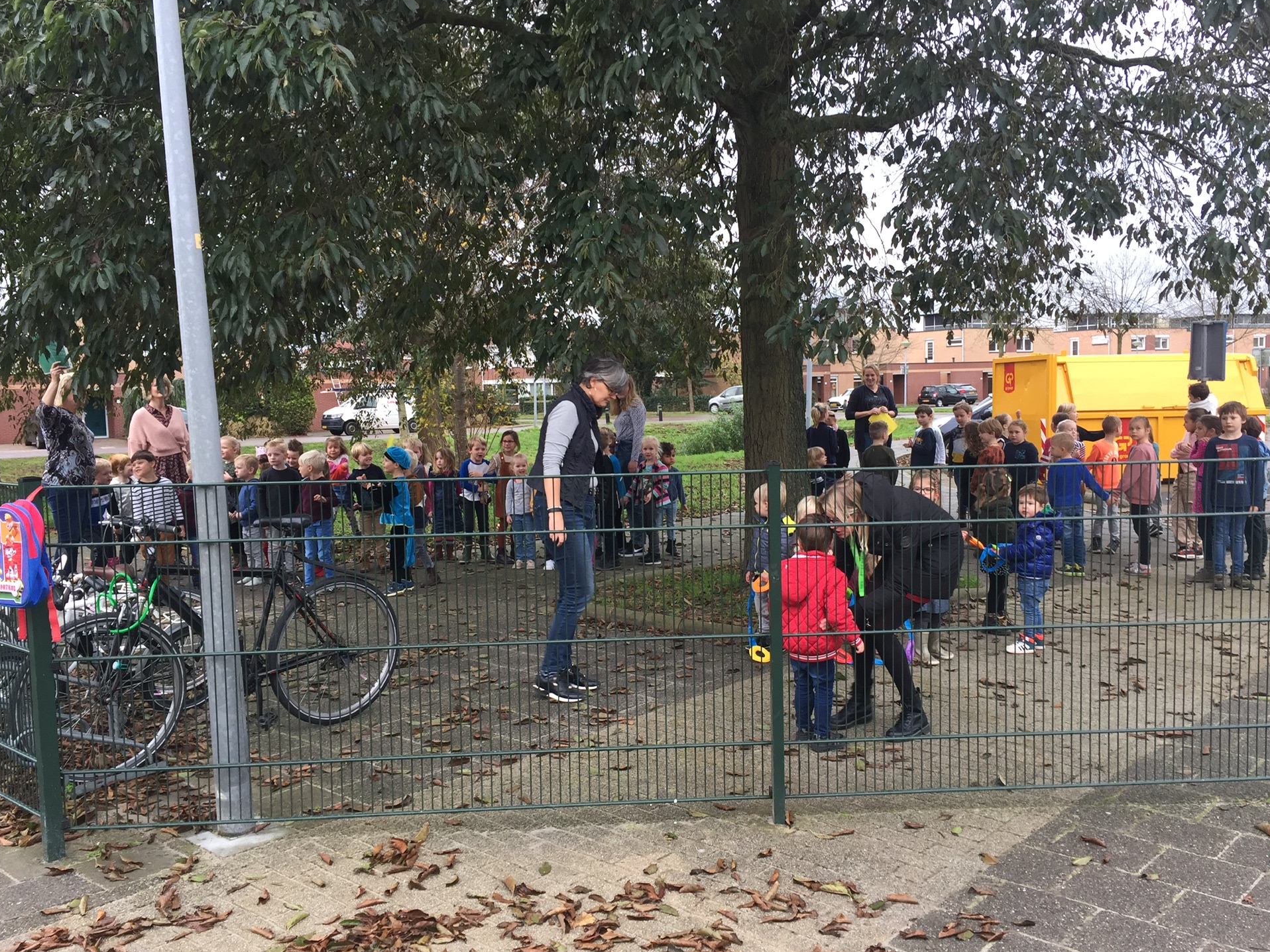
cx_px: 652
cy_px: 478
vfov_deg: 45.4
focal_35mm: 31
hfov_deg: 58.3
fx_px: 1137
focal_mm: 4.15
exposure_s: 1/100
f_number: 2.2
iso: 50
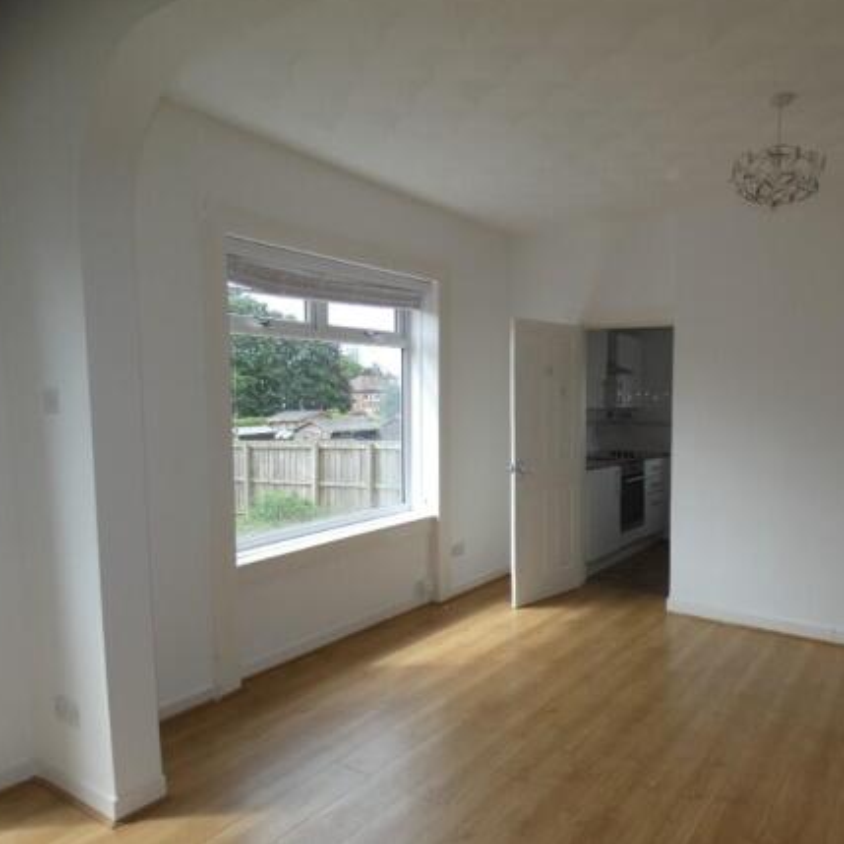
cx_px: 481
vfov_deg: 65.0
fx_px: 662
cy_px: 416
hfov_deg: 64.7
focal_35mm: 24
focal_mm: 3.6
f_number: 2.8
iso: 80
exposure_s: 1/250
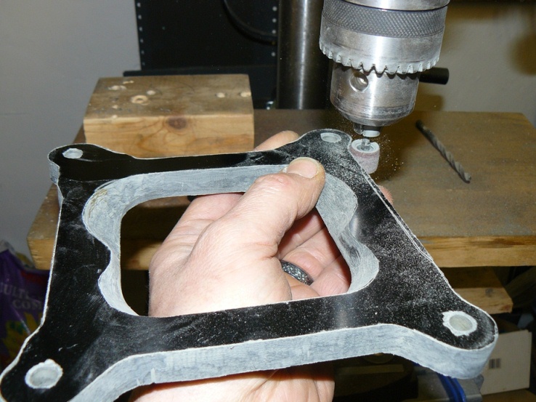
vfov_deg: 39.6
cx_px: 268
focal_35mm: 36
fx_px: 557
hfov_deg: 51.4
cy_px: 201
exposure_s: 1/30
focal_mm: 6
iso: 100
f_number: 4
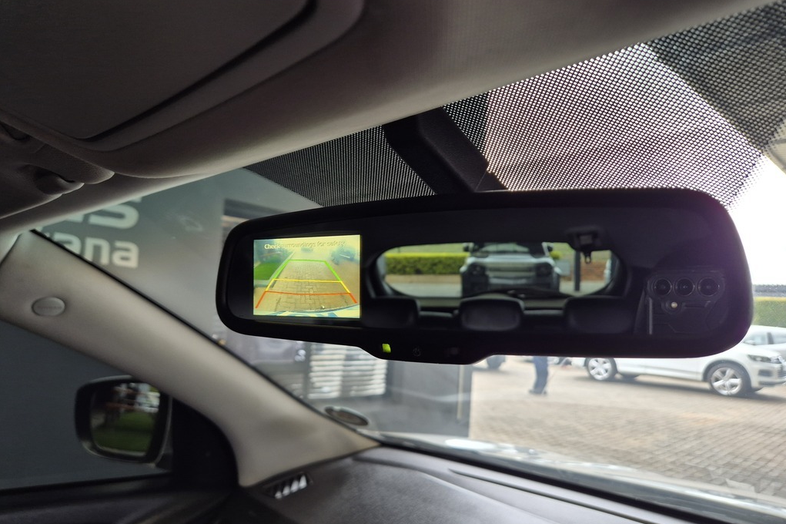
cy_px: 289
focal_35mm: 24
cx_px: 393
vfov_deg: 53.0
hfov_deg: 73.8
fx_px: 524
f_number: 1.8
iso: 50
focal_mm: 5.4
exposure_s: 1/180
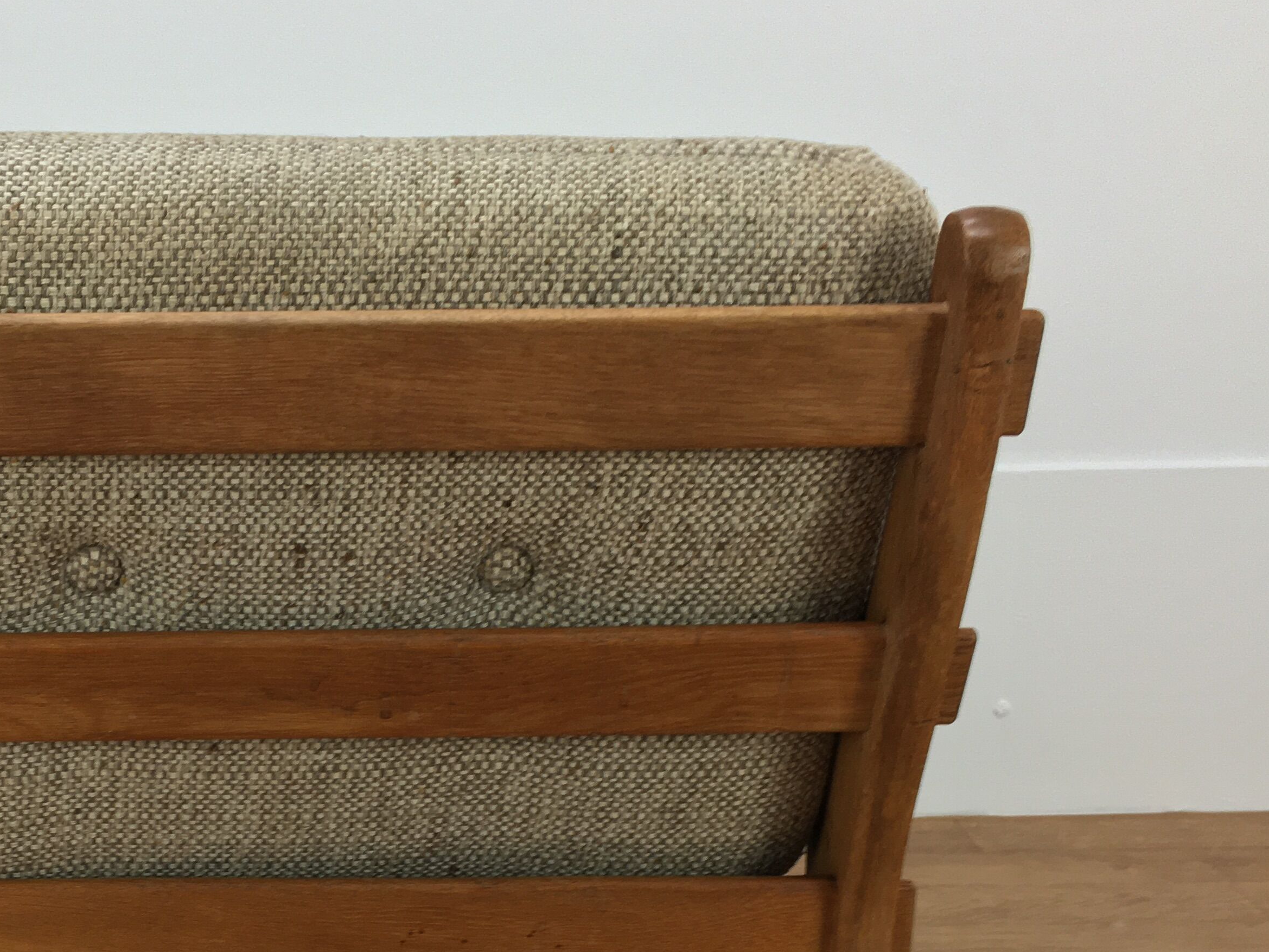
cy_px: 782
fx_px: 1833
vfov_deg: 28.4
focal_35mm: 50
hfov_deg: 37.3
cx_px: 319
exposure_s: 1/33
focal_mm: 4.15
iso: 40
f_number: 2.2
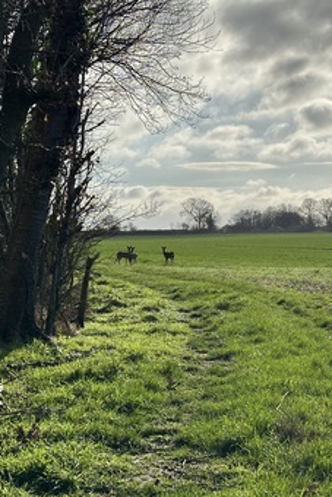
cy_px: 300
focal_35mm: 88
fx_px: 1216
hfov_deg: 15.5
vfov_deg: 23.1
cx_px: 178
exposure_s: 1/7634
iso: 64
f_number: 1.78
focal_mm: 6.86
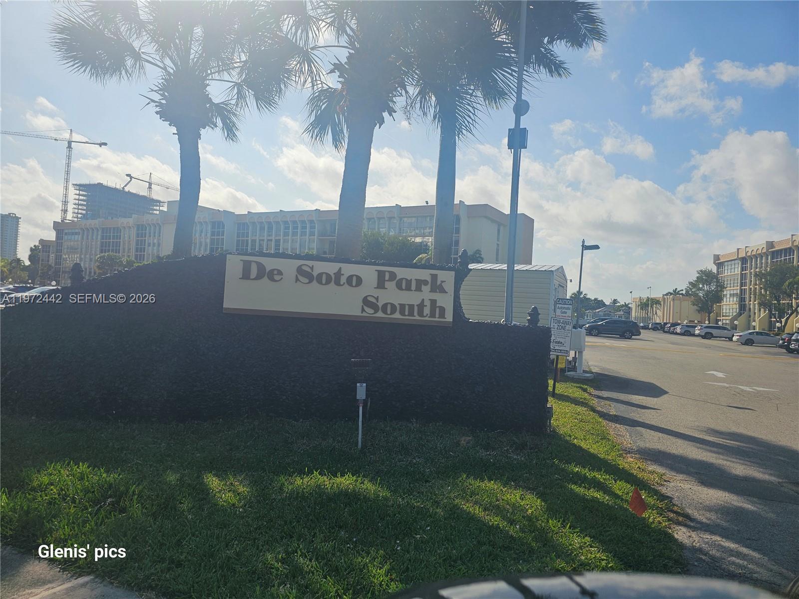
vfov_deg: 58.9
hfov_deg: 73.9
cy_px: 300
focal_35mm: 23
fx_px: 531
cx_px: 400
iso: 12
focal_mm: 6.3
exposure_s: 1/1628
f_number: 1.7
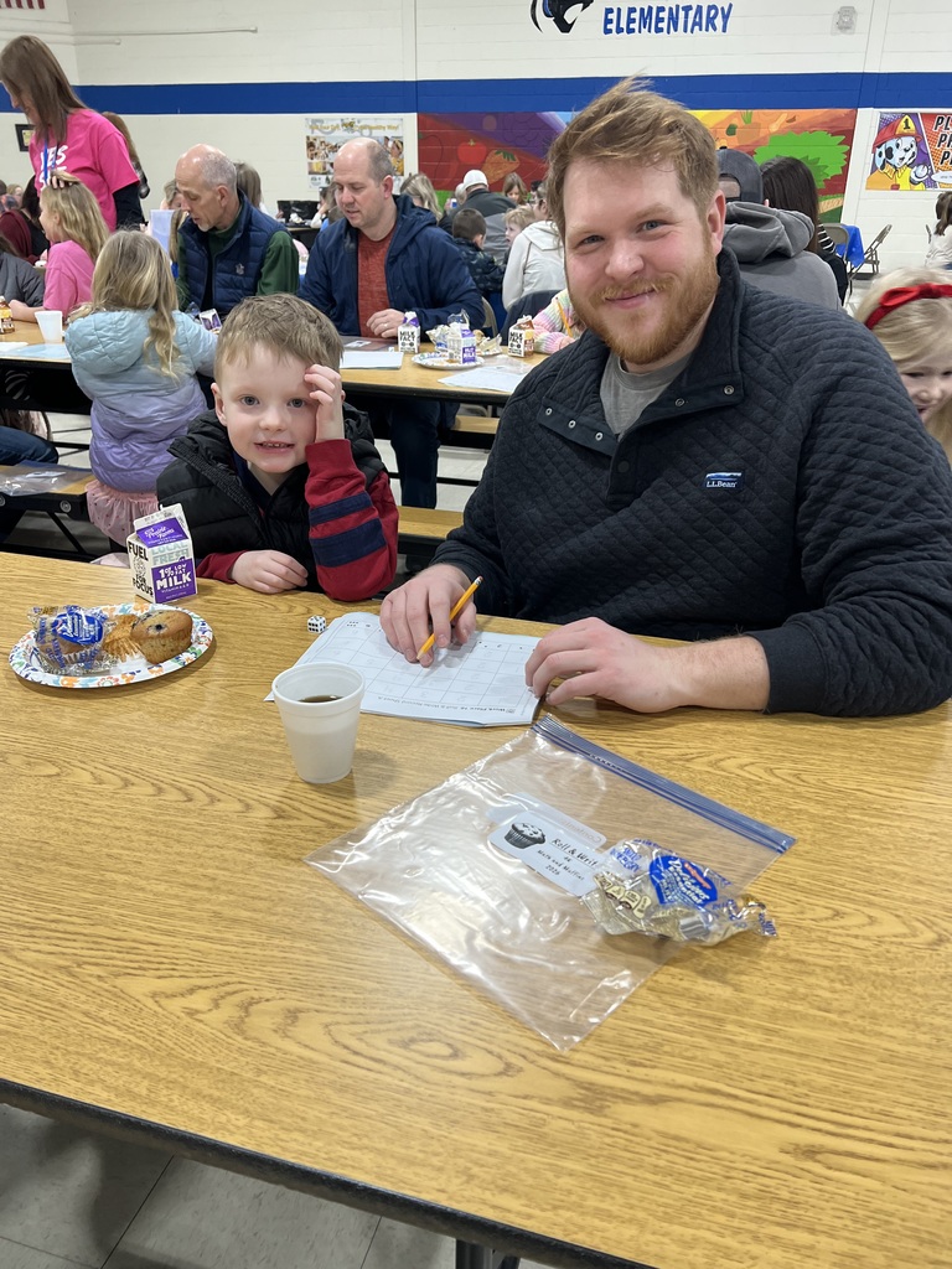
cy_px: 634
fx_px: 953
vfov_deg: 67.3
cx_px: 476
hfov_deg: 53.1
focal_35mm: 26
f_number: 1.5
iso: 125
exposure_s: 1/102
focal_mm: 5.7
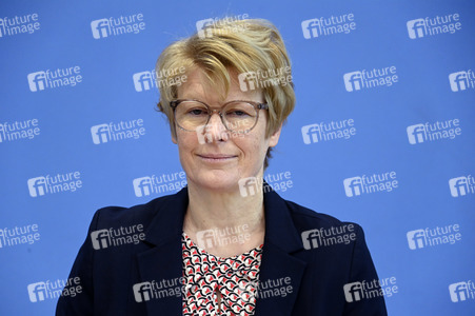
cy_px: 158
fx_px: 1648
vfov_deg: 11.0
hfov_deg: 16.4
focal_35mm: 125
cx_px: 238
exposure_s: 1/640
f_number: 5.6
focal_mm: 125
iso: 4000
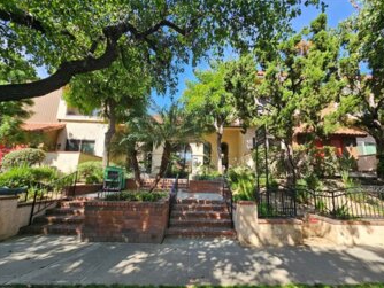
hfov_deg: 102.0
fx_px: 155
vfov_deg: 85.7
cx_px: 200
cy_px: 150
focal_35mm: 14
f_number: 2.2
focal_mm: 2.2
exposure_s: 1/593
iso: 50
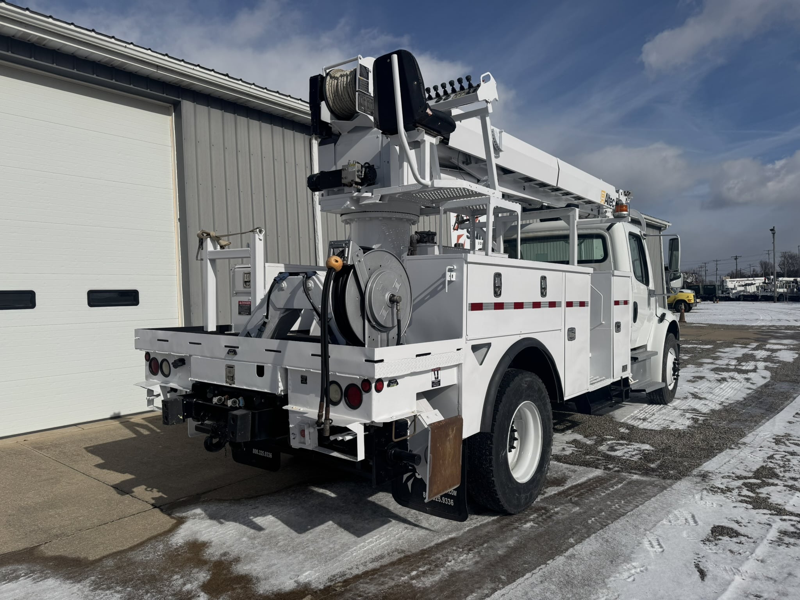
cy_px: 300
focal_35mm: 24
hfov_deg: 71.6
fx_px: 555
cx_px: 400
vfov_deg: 56.8
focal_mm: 6.76
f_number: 1.78
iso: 64
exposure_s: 1/12346
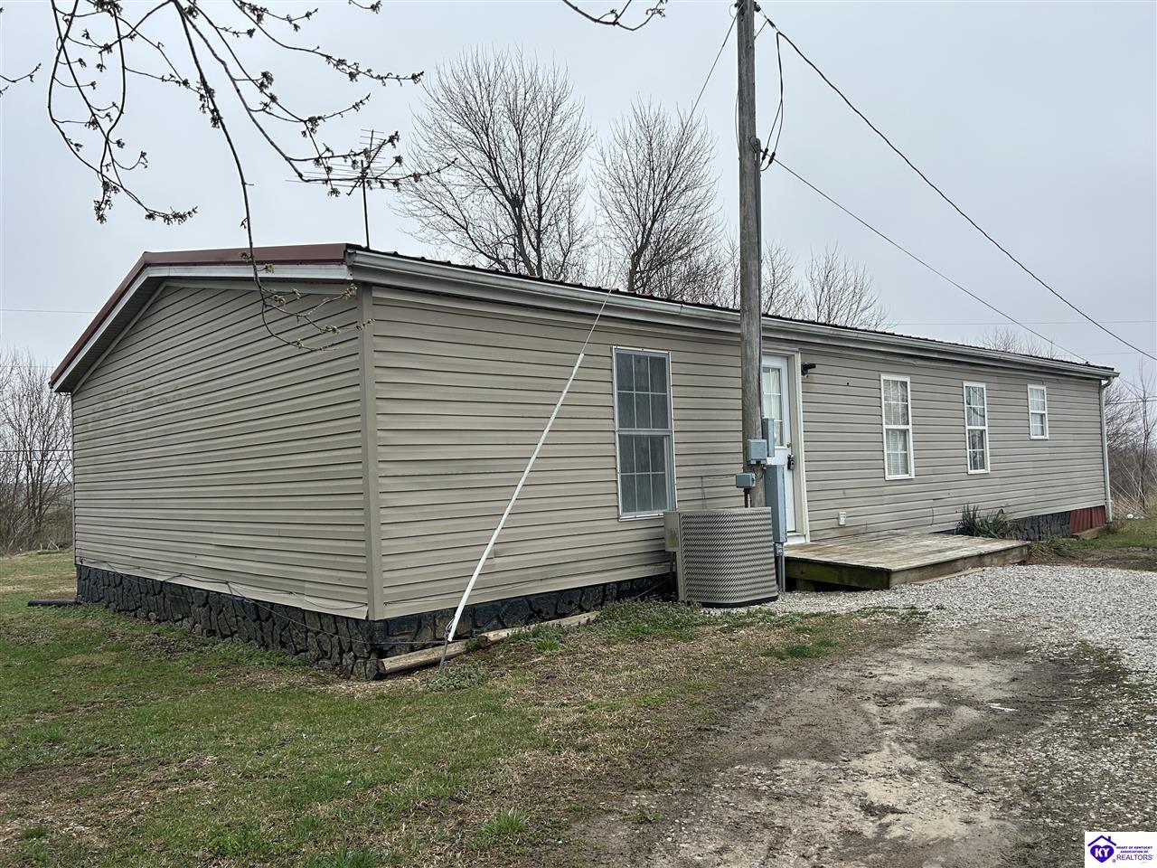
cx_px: 578
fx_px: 869
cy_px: 434
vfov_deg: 53.1
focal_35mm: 26
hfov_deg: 67.3
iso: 50
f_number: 1.5
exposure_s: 1/1488
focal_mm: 5.7
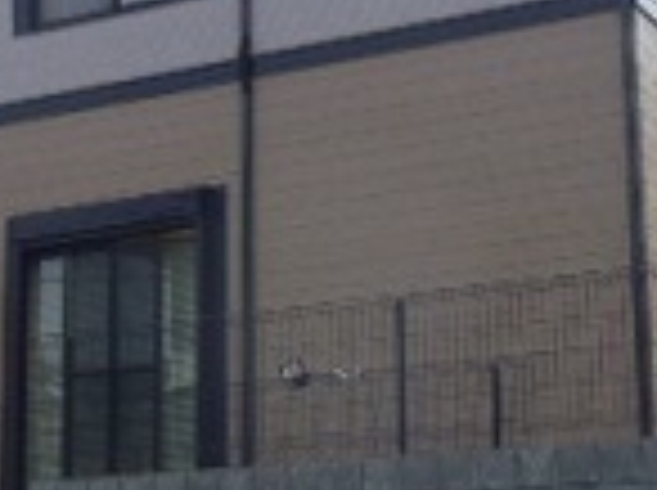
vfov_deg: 15.4
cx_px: 266
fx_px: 1819
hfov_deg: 20.4
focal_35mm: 96
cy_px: 281
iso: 64
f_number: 3.9
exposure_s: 1/500
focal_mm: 5.1
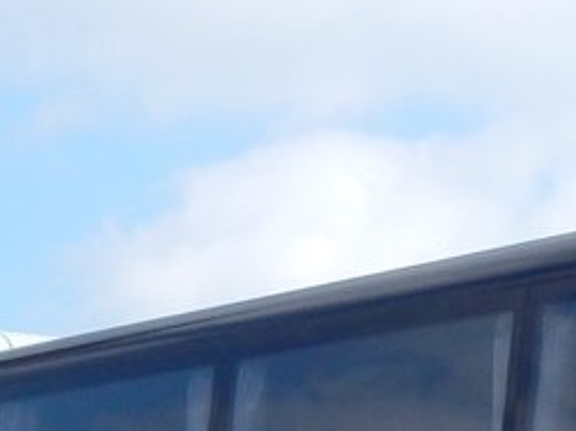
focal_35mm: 134
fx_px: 2229
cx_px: 762
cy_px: 649
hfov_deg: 14.1
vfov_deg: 10.7
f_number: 6.3
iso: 125
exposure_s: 1/400
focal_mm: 5.1
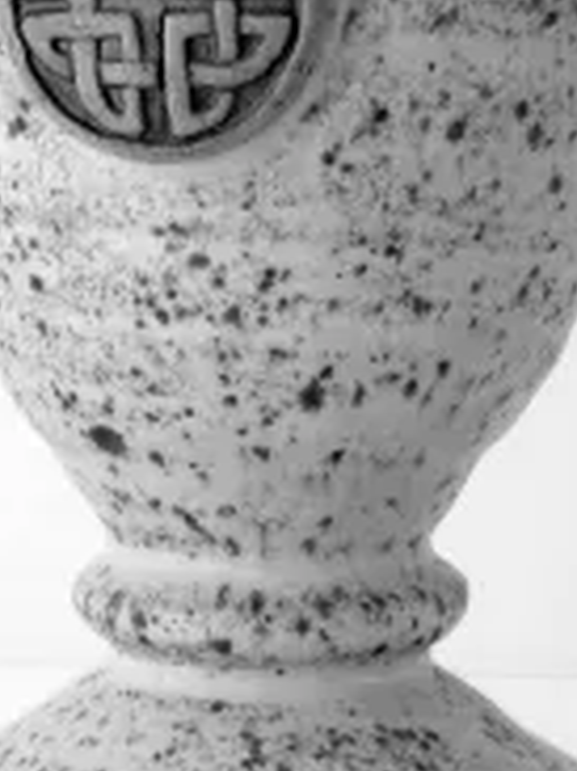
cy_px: 295
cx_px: 295
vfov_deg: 27.3
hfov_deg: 20.7
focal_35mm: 71
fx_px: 1580
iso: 125
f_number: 4
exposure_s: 1/30
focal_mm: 6.4
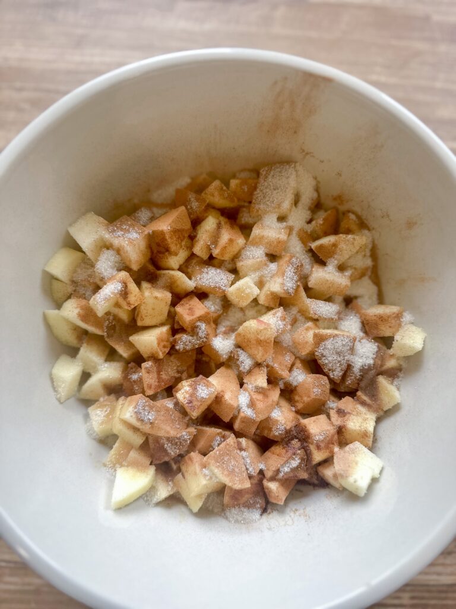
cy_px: 304
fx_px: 422
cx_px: 228
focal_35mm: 24
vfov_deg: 71.6
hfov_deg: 56.8
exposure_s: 1/120
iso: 64
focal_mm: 6.86
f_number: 1.8
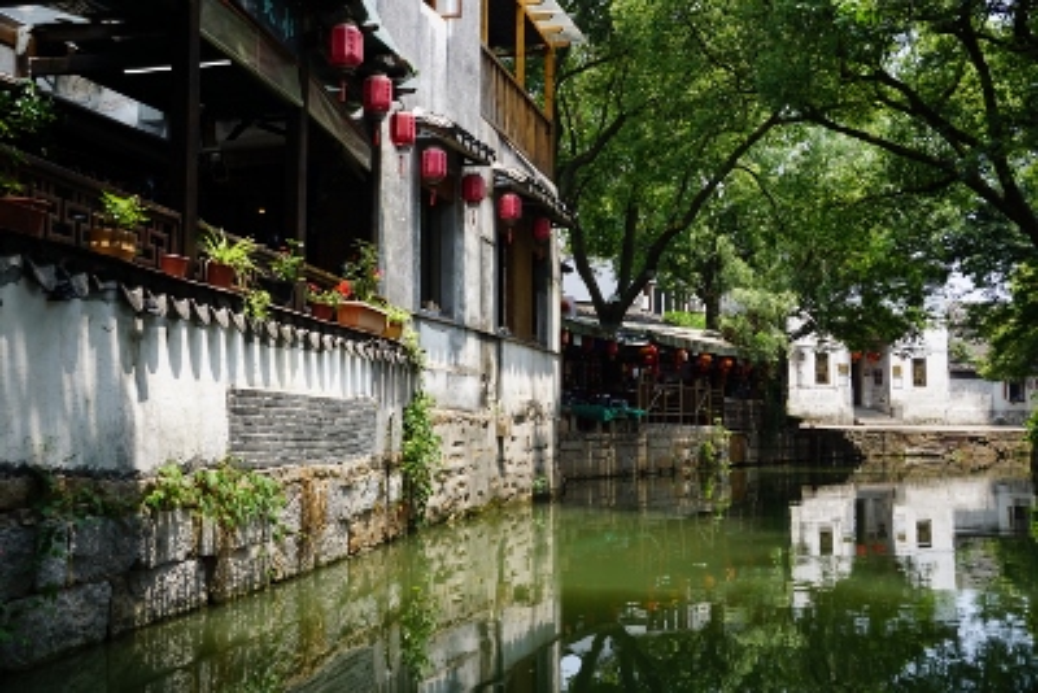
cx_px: 519
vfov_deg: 34.2
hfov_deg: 49.5
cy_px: 346
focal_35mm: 39
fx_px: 1125
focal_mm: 26
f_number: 8
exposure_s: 1/125
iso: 100
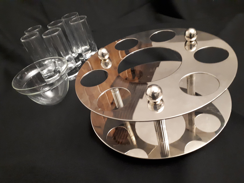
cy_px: 92
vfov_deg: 51.4
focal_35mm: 27
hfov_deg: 65.3
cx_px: 122
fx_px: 190
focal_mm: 3.6
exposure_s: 1/17
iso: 800
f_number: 1.9
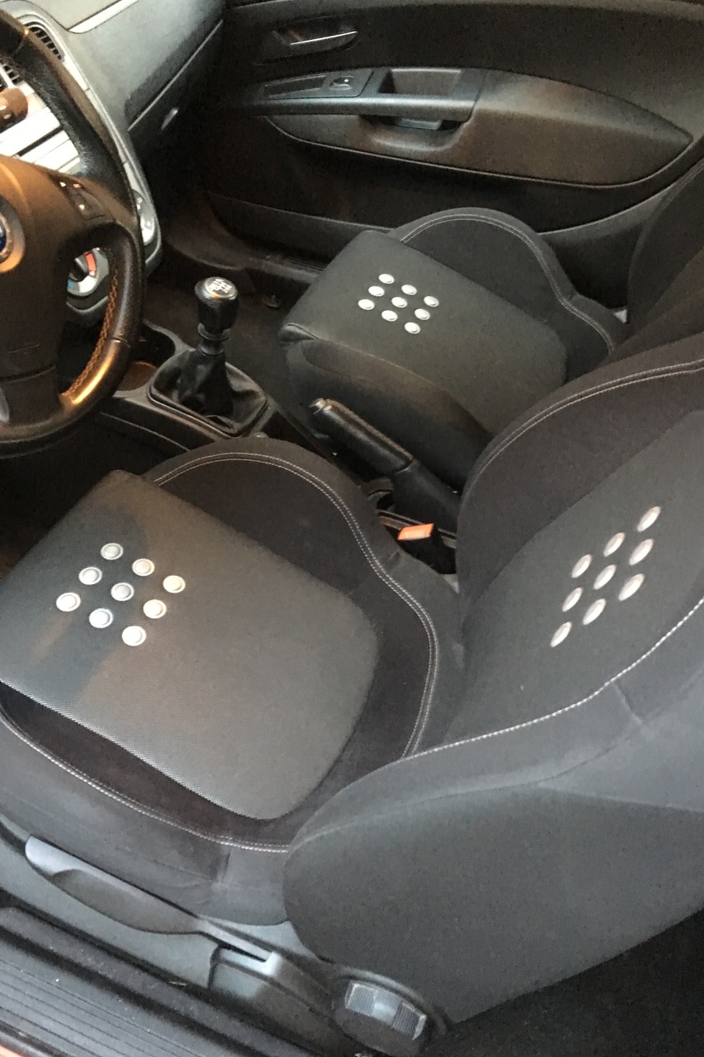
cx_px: 372
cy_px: 534
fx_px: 909
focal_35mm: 31
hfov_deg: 42.3
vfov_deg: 60.3
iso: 500
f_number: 2.2
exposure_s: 1/17
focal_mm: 4.15
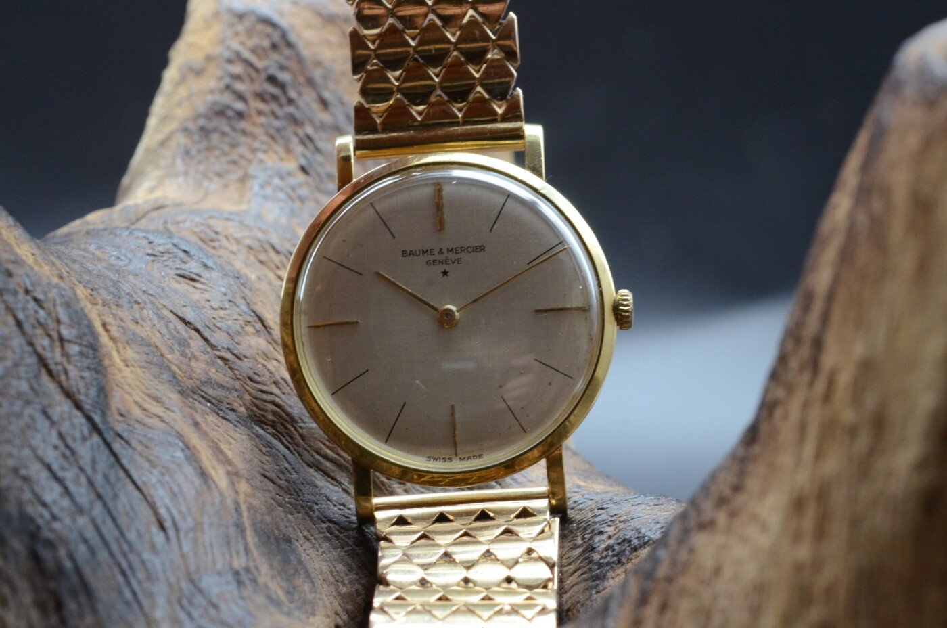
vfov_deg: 15.1
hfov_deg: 22.7
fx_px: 2363
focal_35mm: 90
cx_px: 474
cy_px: 314
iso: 1600
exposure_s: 1/50
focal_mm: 60
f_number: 11
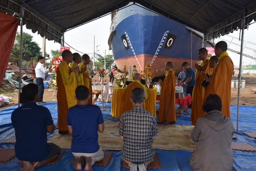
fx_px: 242
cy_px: 86
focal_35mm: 34
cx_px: 128
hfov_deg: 55.8
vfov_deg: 38.9
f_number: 8
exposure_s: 1/250
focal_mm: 34
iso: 400
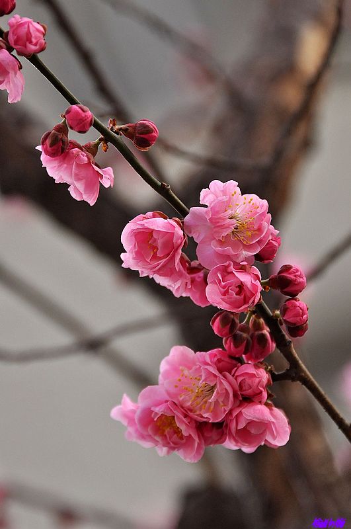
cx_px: 176
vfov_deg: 4.6
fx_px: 6601
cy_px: 264
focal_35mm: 450
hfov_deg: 3.0
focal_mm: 300
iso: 800
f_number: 5.6
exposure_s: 1/400
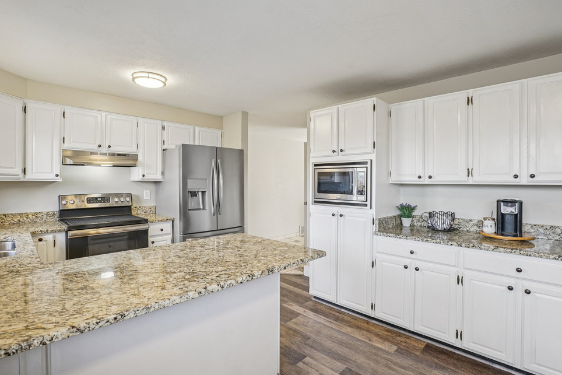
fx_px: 265
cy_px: 182
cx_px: 272
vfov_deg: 70.4
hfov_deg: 93.2
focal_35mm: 17
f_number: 8
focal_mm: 16
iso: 400
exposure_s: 1/15
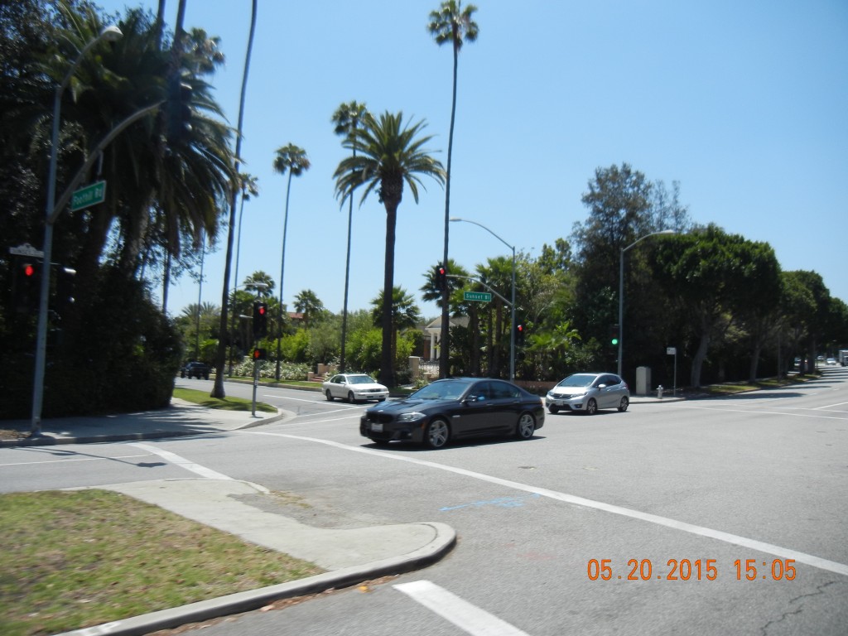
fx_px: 735
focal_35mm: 30
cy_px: 318
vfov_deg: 46.8
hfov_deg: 60.0
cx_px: 424
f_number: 7
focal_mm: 5.4
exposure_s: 1/396
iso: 160
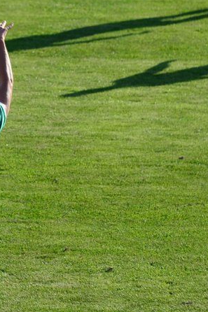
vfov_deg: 3.8
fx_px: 4718
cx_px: -46
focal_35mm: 544
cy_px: 150
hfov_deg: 2.5
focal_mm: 180
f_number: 5
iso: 400
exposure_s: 1/1600
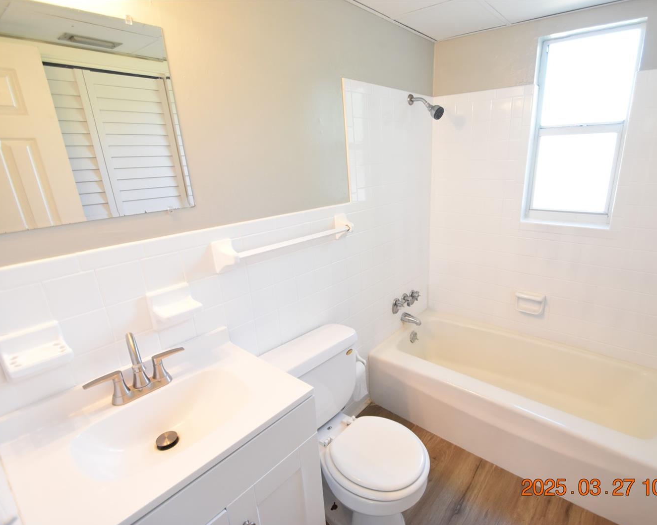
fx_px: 331
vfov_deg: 77.0
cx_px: 375
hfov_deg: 89.1
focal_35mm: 17
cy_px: 263
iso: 800
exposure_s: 1/60
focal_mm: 10
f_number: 4
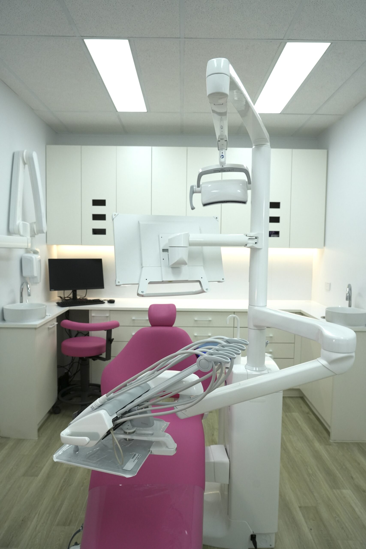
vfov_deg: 73.7
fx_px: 366
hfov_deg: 53.1
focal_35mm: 24
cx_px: 183
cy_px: 274
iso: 1250
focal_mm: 24
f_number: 5.6
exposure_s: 1/500
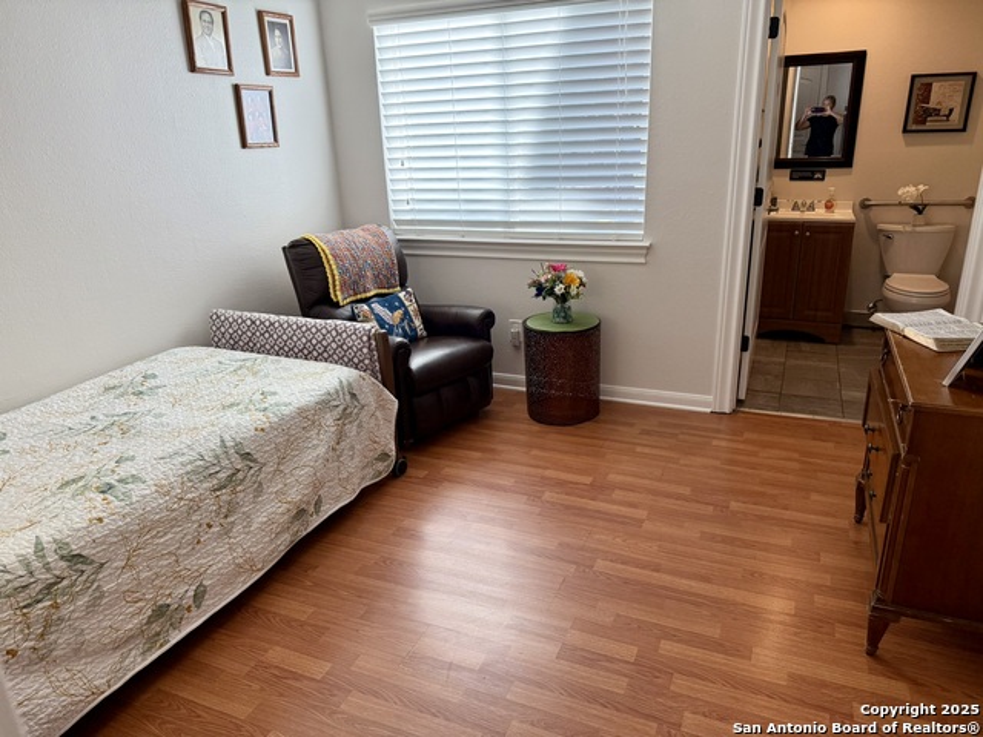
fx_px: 682
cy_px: 368
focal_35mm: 24
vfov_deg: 56.8
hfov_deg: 71.6
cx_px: 492
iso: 160
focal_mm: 6.76
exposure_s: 1/223
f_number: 1.78
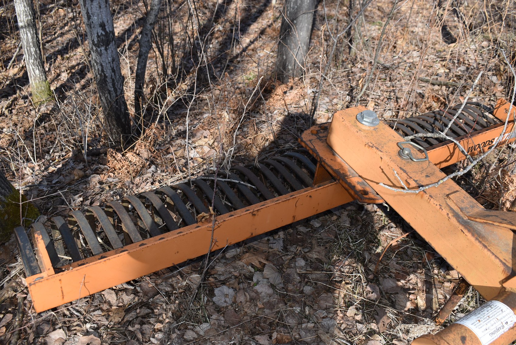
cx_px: 258
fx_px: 516
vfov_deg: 36.9
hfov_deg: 53.1
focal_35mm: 36
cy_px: 172
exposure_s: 1/200
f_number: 6.3
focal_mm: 24
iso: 100
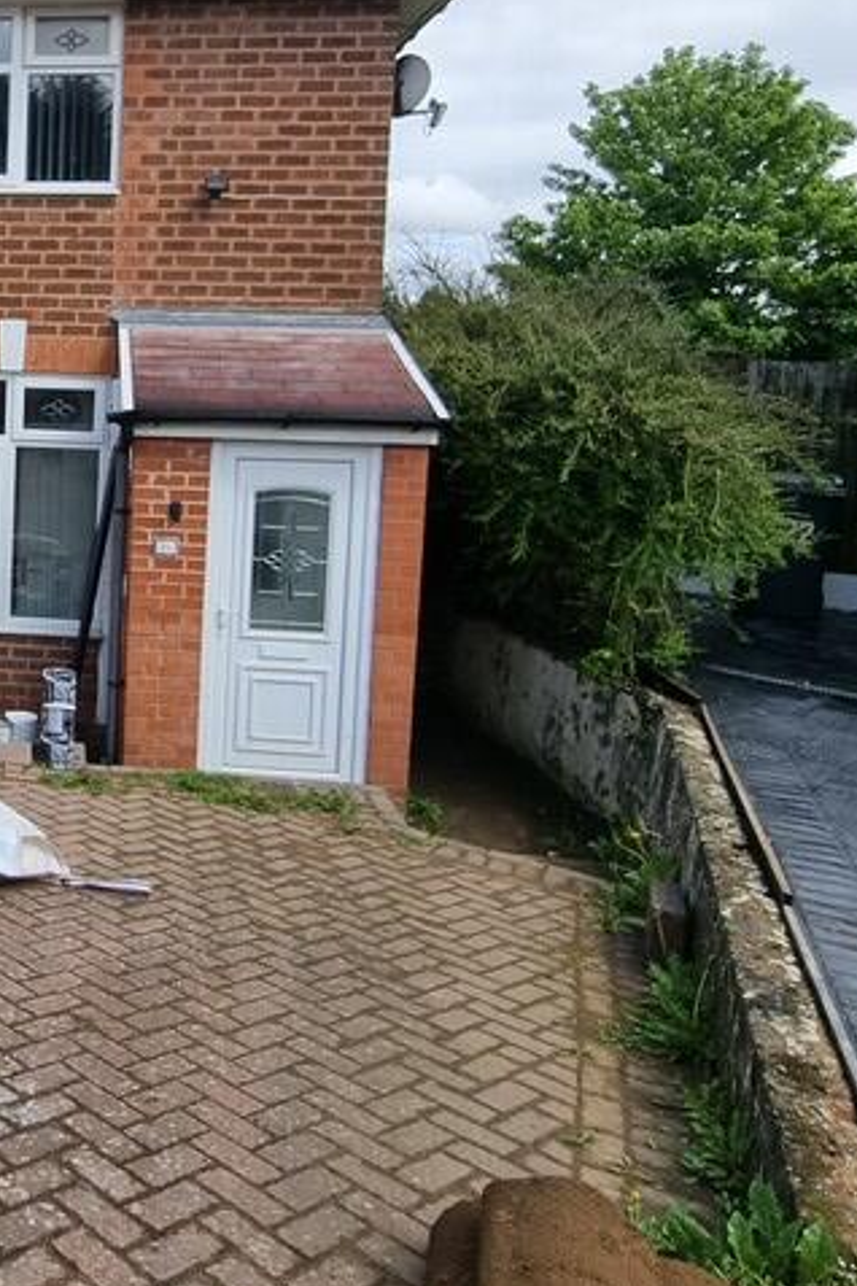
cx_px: -92
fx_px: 1035
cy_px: 415
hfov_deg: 37.4
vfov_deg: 61.9
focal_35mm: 29
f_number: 2.2
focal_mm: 2.2
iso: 50
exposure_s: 1/1632
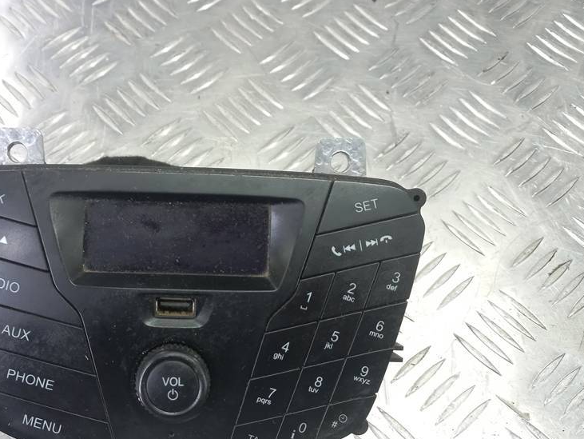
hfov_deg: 51.7
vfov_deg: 40.3
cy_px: 290
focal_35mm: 35
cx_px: 200
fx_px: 591
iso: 125
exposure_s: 1/50
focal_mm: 4.6
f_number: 1.8
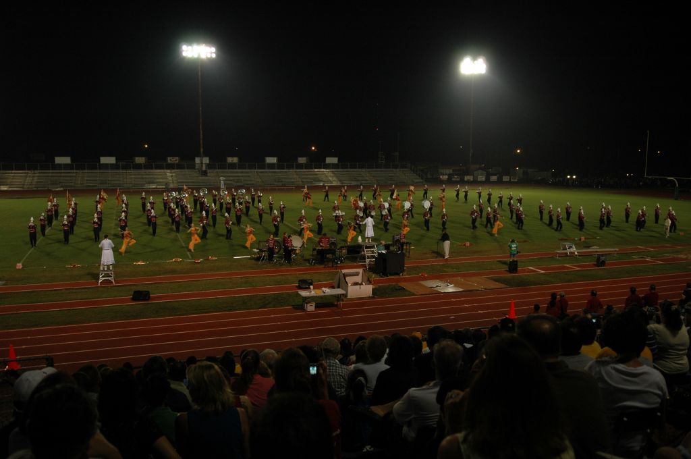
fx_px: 575
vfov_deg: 43.5
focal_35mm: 30
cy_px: 230
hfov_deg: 62.0
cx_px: 346
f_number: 2.8
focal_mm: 20
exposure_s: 1/60
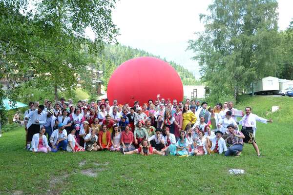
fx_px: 256
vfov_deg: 41.7
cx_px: 146
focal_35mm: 32
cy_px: 98
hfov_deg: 59.5
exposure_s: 1/400
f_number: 10
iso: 1600
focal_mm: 21
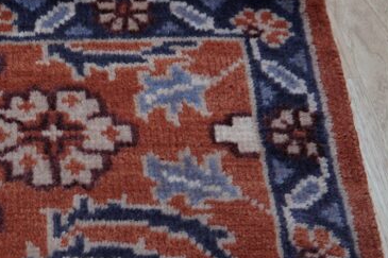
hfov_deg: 26.8
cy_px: 122
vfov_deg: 18.4
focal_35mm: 74
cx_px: 74
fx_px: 797
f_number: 5
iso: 320
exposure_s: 1/125
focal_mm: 30
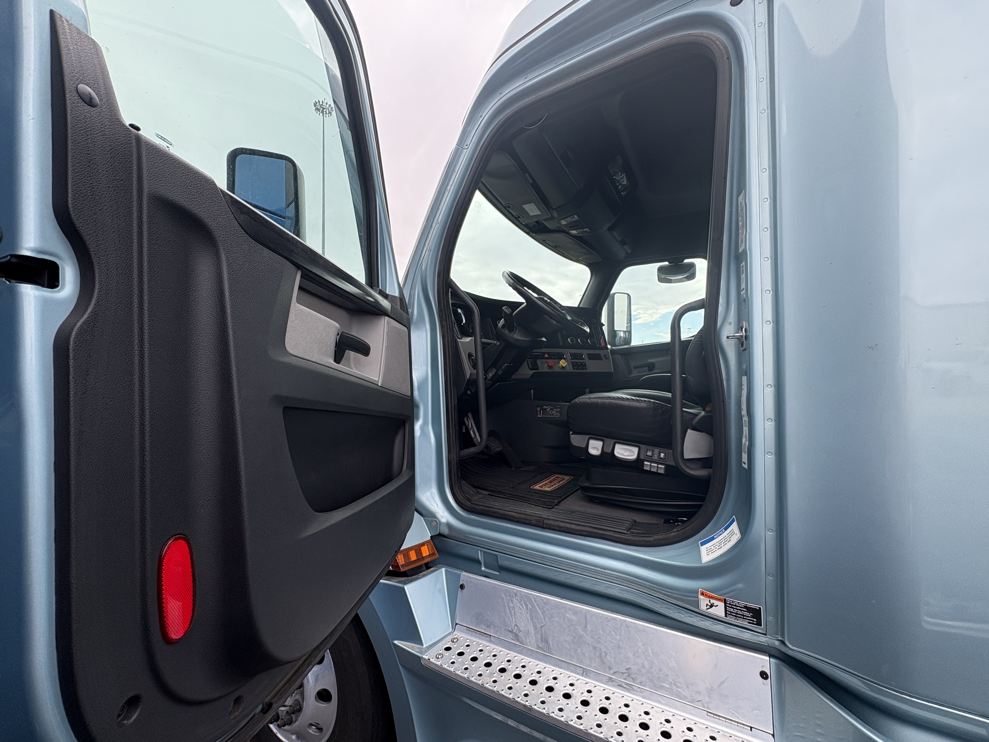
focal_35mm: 14
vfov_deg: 85.7
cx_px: 494
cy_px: 371
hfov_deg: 102.1
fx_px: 400
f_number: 2.2
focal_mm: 2.22
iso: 64
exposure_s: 1/515
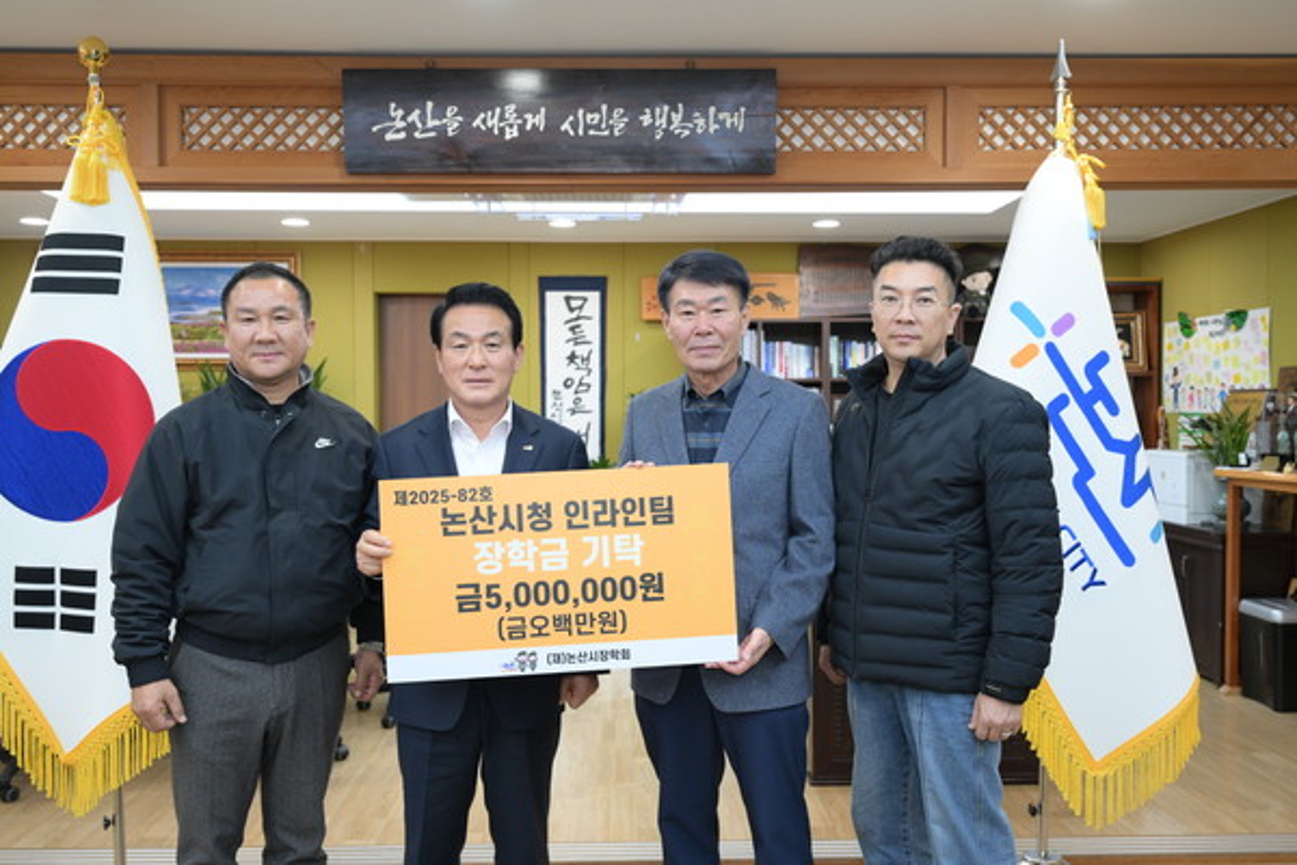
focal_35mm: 33
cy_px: 432
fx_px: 1189
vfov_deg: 40.0
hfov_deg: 57.2
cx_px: 648
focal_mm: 33
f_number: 4
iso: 2000
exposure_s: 1/200
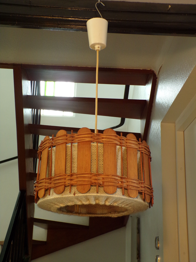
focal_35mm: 49
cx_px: 98
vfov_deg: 38.9
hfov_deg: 29.7
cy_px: 131
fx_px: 370
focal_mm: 8.7
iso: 200
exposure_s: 1/25
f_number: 3.5
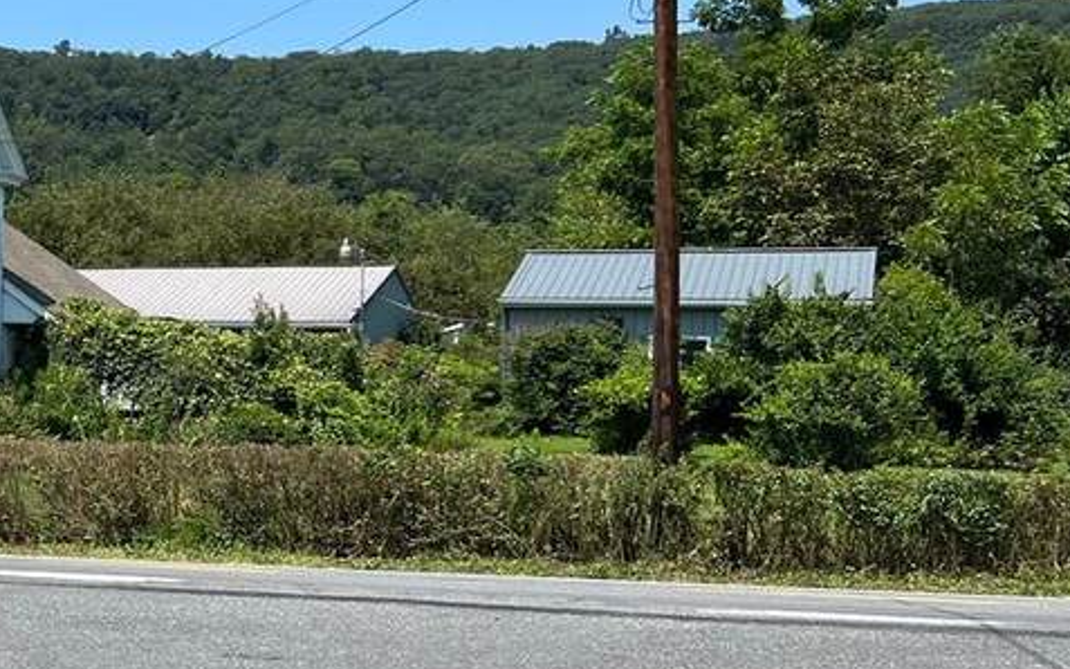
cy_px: 379
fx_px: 2158
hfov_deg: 24.3
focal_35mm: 74
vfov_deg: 17.6
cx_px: -330
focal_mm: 5.7
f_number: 1.5
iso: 50
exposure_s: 1/3460
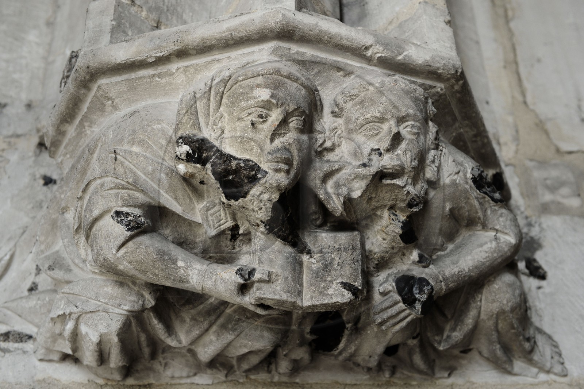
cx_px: 292
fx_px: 778
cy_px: 194
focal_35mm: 48
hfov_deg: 41.1
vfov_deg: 28.1
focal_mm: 48
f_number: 3.5
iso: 800
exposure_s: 1/30
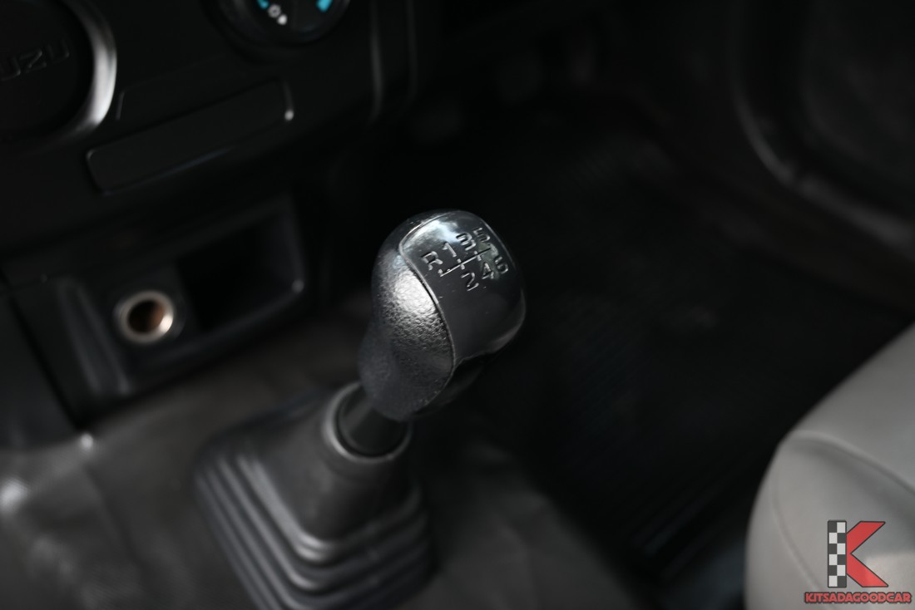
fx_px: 915
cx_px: 458
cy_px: 305
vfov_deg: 36.9
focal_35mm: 36
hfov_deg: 53.1
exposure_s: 1/30
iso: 200
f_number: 5
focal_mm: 36
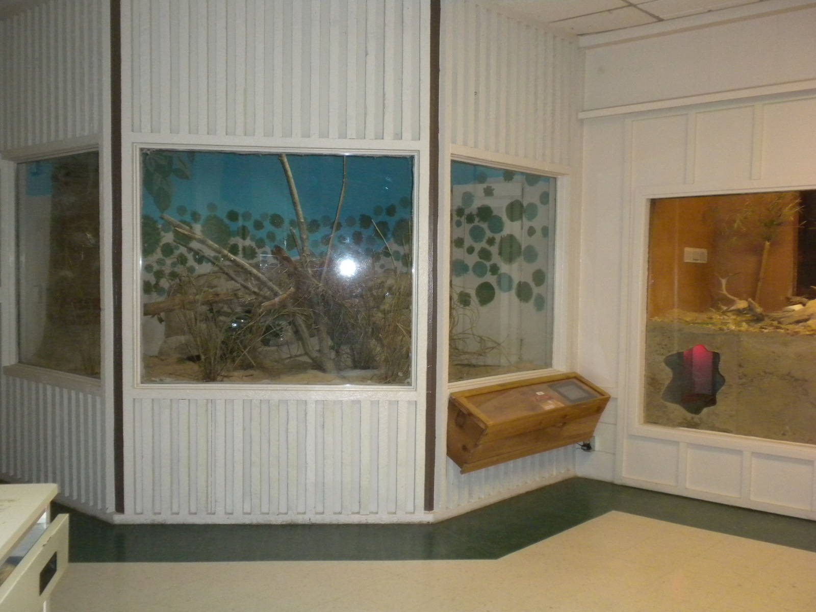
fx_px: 872
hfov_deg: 50.1
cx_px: 408
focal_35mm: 37
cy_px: 306
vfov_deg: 38.7
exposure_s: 1/30
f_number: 3.5
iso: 400
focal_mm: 6.6
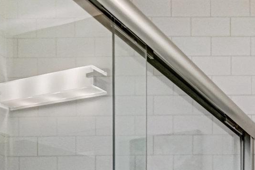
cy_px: 286
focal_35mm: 61
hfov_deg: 26.6
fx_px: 432
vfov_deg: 18.5
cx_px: 350
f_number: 8
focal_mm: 16
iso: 1250
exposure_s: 1/40
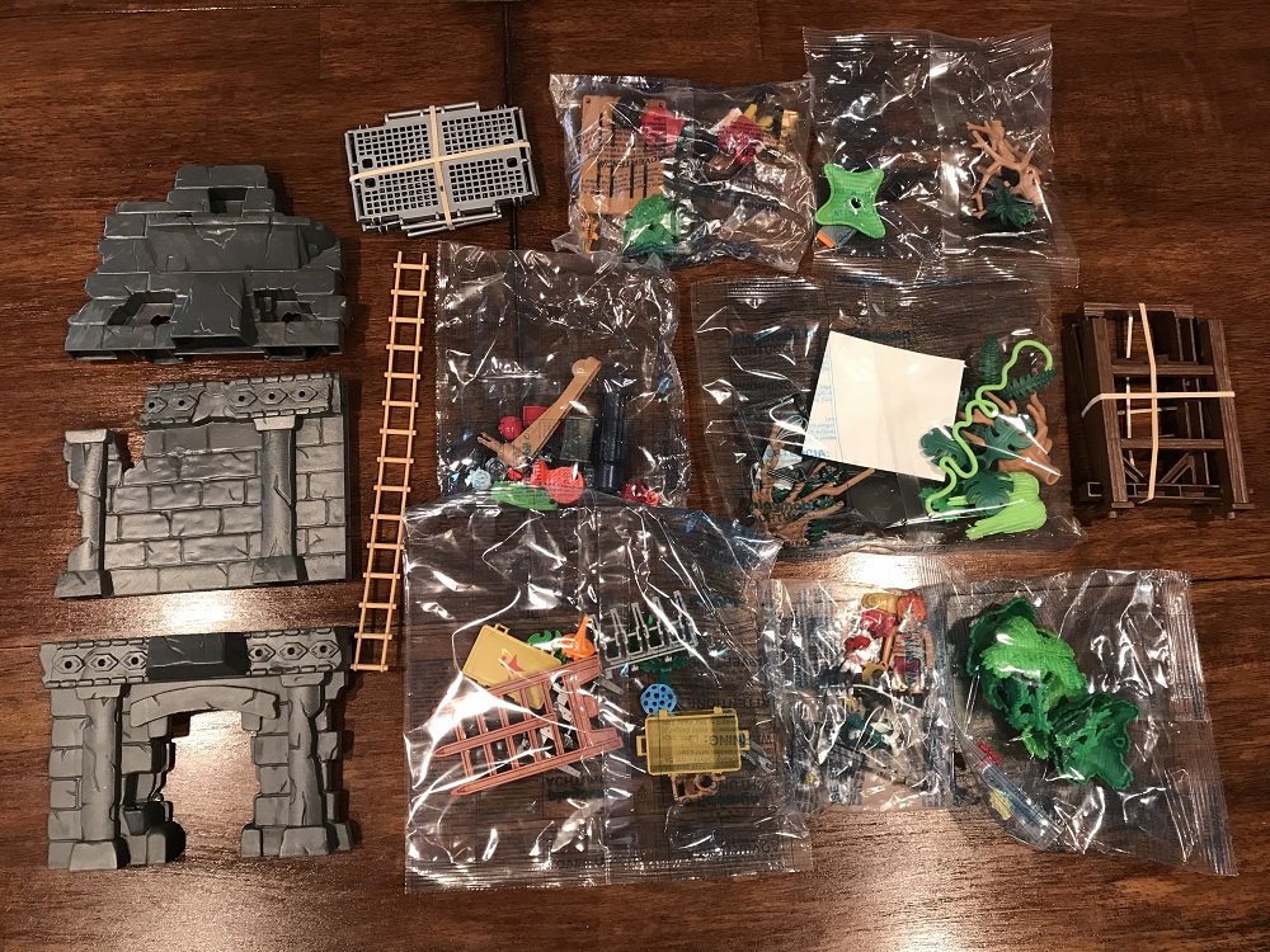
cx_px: 635
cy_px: 476
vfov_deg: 49.7
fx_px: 1027
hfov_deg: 63.4
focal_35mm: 28
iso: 40
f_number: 1.8
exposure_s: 1/15
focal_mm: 3.99
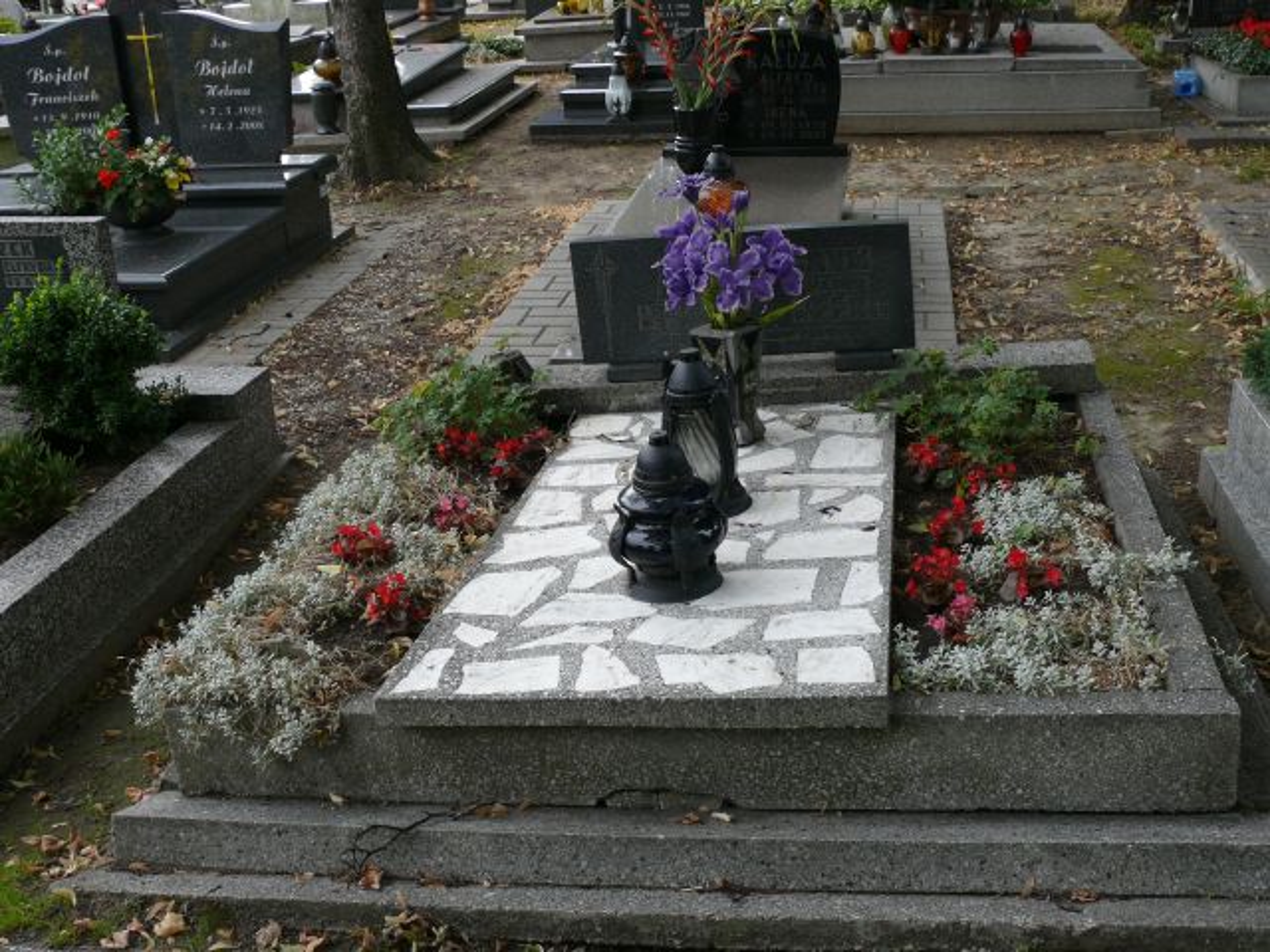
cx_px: 635
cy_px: 476
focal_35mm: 39
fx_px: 1431
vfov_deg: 36.8
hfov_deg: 47.9
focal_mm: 8.1
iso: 100
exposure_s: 1/200
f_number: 4
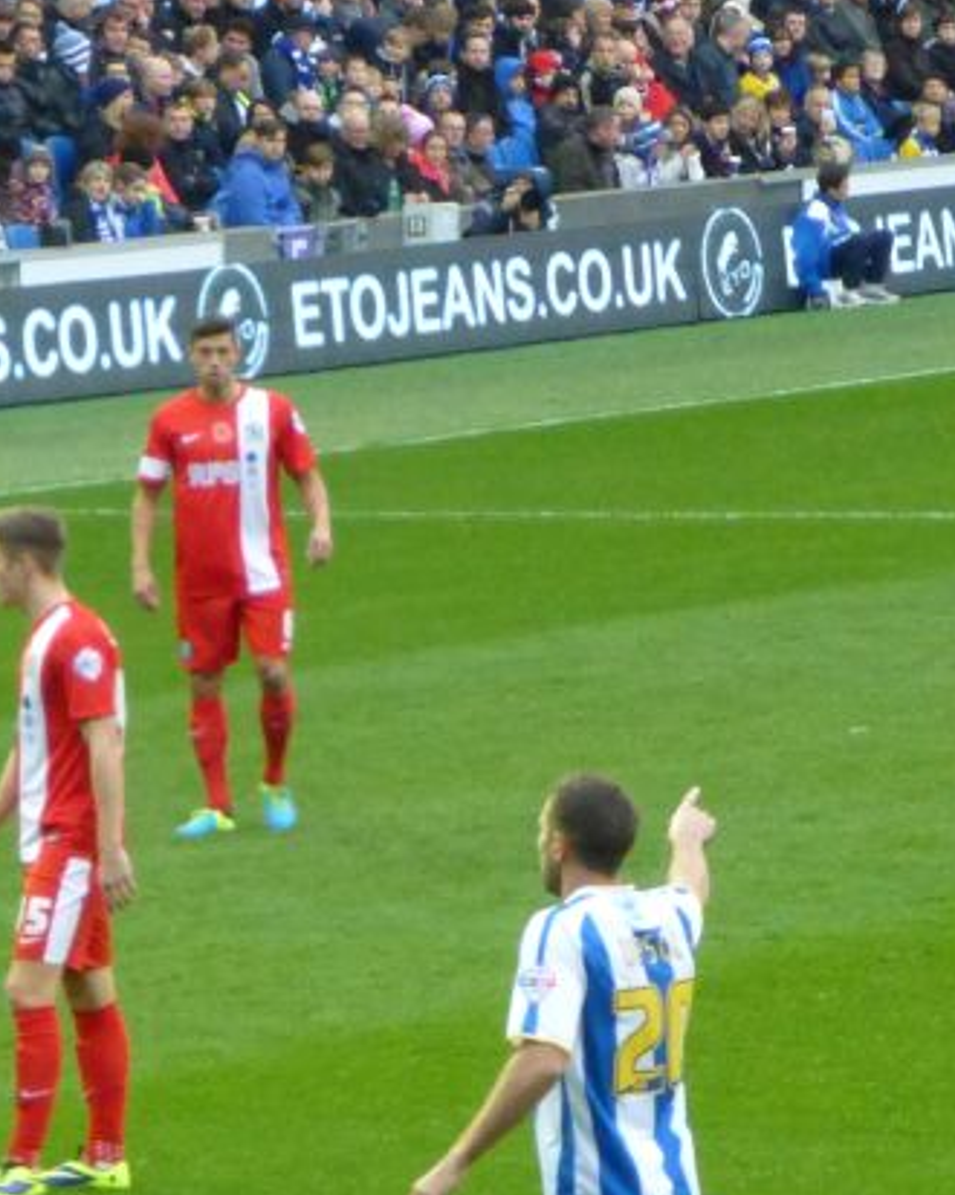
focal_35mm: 499
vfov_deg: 3.9
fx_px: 17643
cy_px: 625
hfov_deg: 3.1
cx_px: 194
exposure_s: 1/100
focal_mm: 31.3
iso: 800
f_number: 5.4
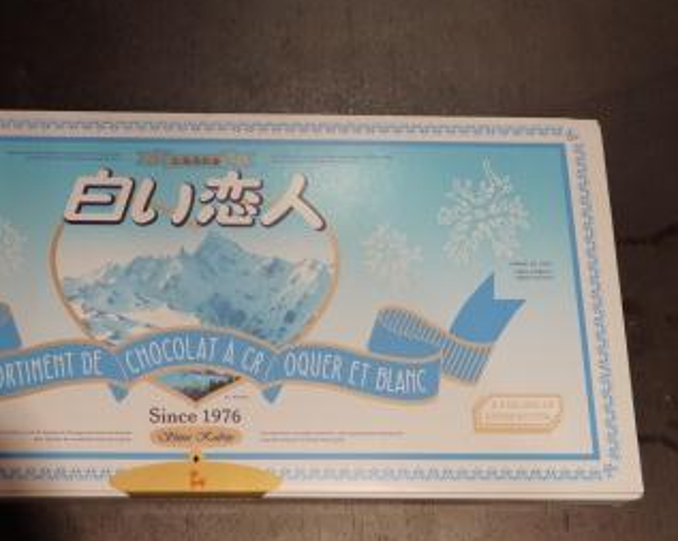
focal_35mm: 58
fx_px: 1163
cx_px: 201
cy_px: 242
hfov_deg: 32.1
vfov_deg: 26.2
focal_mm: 21
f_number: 4.5
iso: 320
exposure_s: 1/60
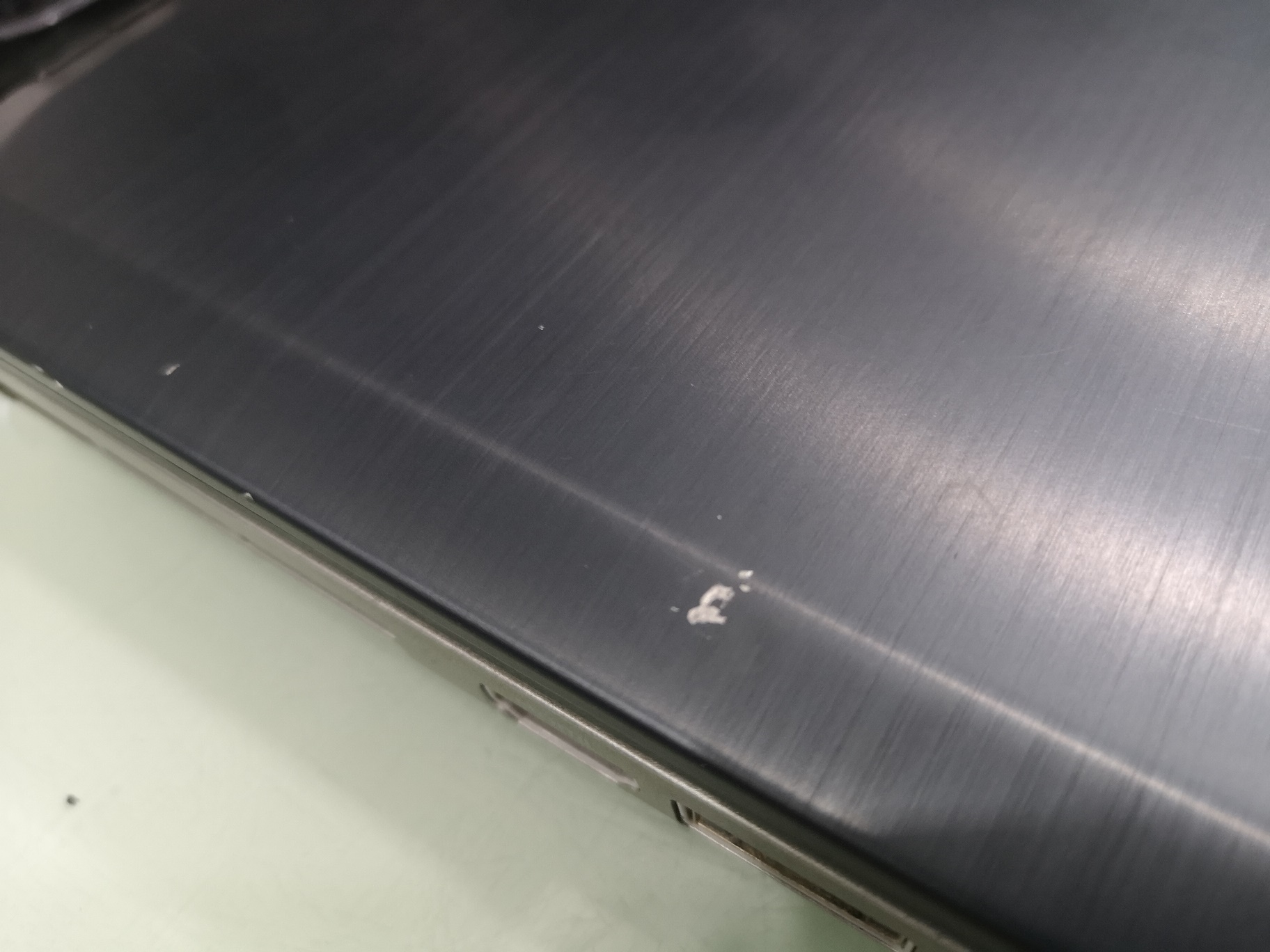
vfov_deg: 51.4
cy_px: 476
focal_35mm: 27
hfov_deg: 65.3
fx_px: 991
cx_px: 635
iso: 250
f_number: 1.8
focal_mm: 3.95
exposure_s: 1/33.3
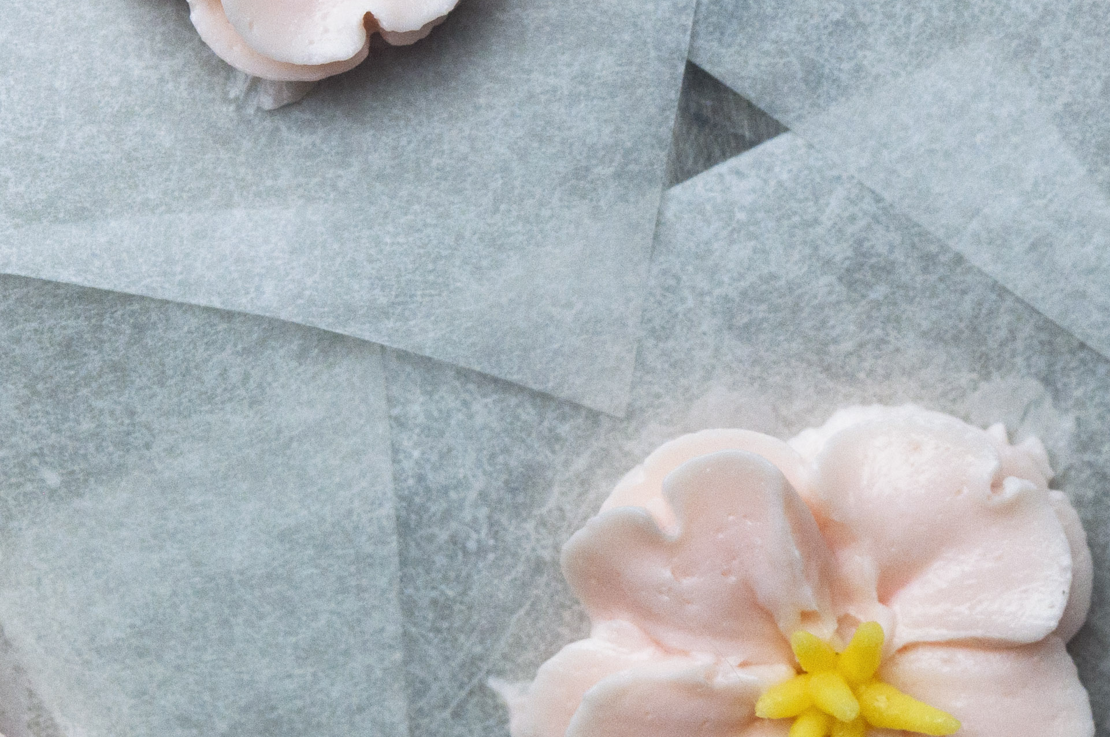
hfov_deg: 13.3
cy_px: 228
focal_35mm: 154
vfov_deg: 8.9
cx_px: 647
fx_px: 4743
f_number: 8
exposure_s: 1/250
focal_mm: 46
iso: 250
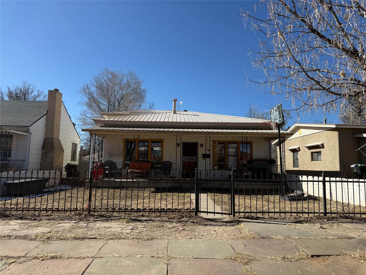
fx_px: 254
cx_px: 183
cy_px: 138
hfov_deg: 71.6
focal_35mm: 24
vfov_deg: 56.8
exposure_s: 1/4673
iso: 80
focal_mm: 6.76
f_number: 1.78
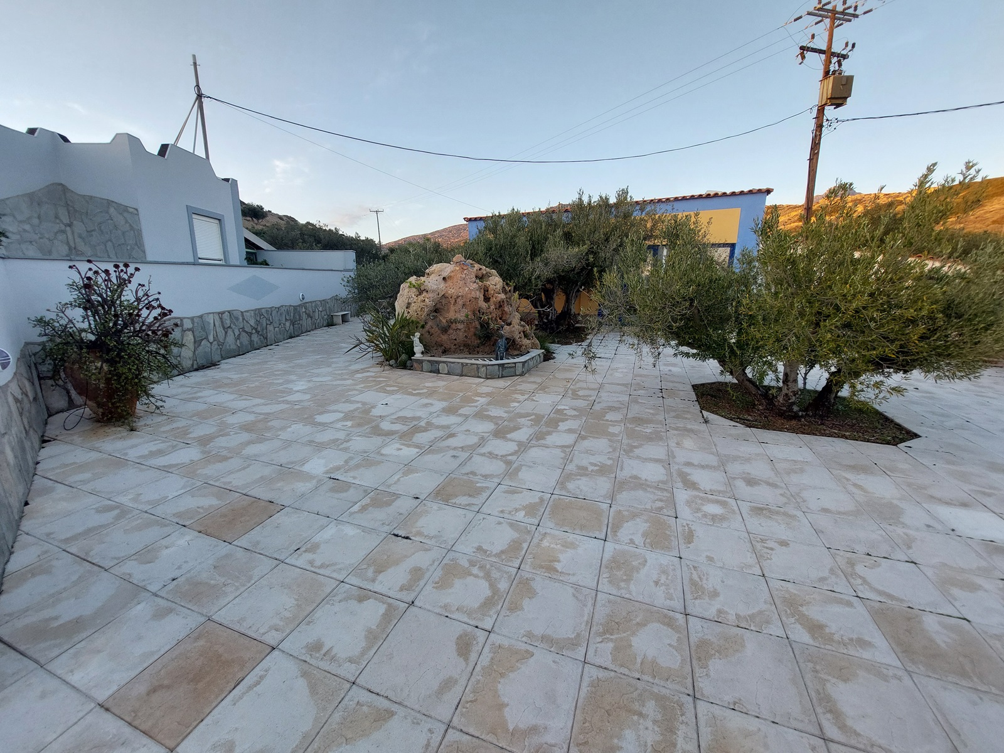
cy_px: 376
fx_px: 377
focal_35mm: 13
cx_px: 502
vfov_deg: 89.9
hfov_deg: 106.2
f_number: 2.2
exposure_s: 1/182
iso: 50
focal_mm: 1.74
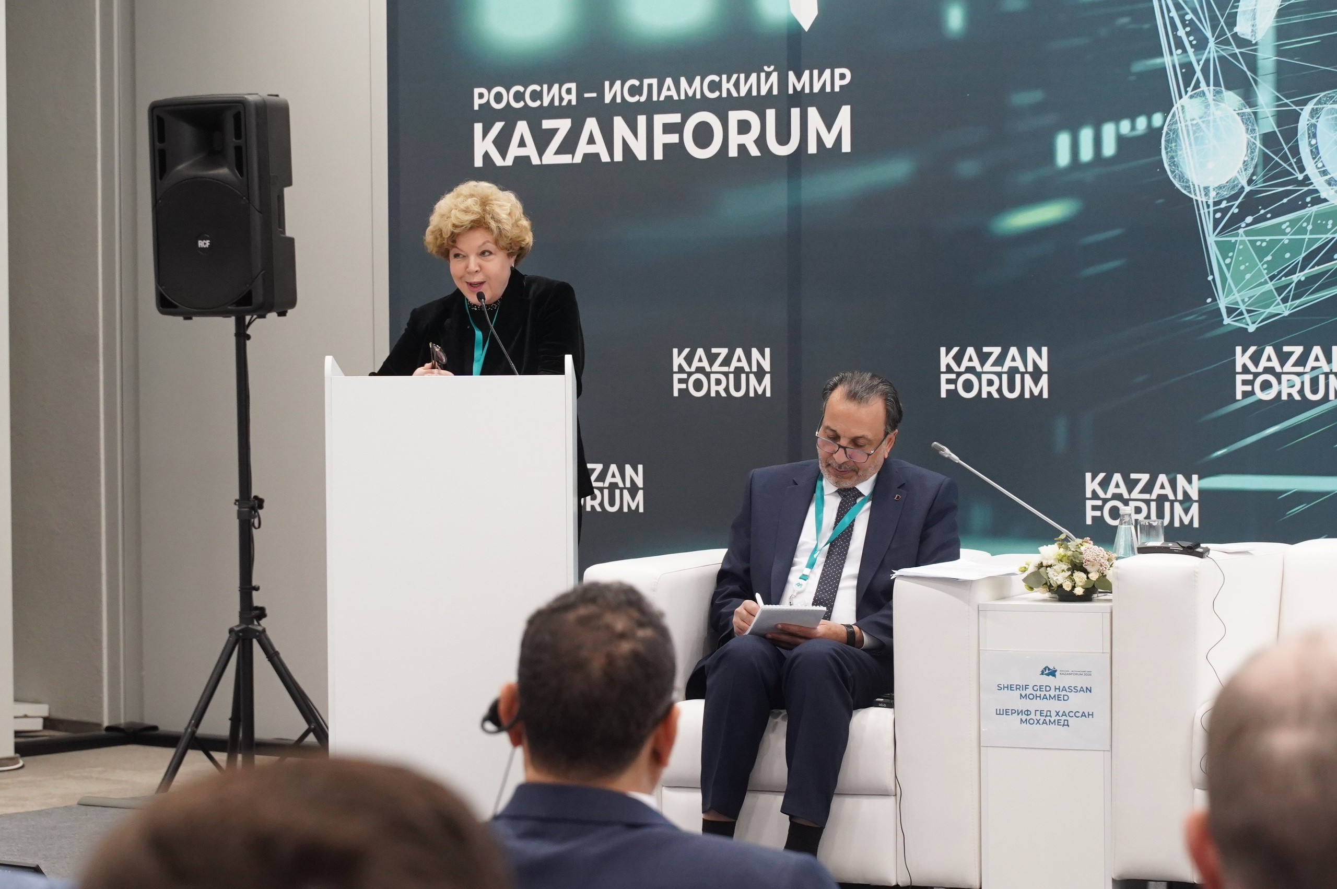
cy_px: 444
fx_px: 4156
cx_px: 668
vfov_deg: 12.2
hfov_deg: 18.3
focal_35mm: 112
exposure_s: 1/125
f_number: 6.3
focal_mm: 75
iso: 3200
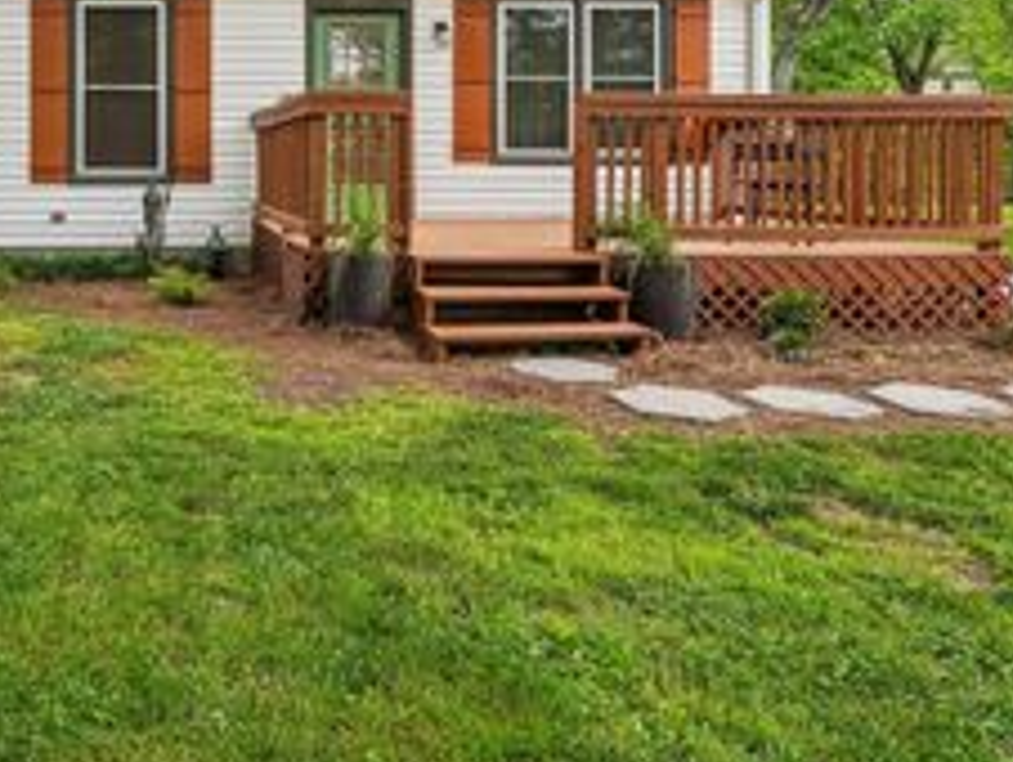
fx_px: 996
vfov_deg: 40.5
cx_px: 157
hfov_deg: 49.6
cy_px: 177
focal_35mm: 34
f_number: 11
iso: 400
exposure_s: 1/125
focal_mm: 16
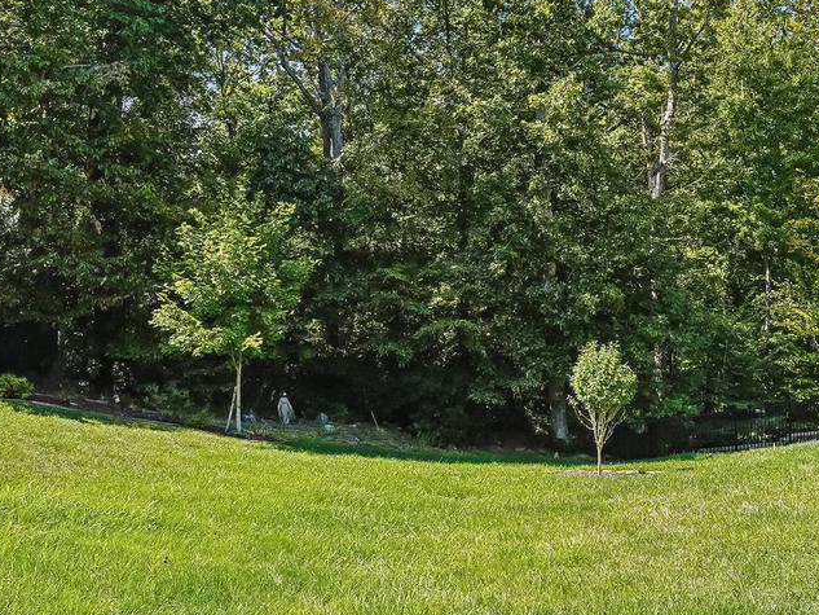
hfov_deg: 52.2
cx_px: 503
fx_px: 828
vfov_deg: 40.6
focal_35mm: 35
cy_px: 251
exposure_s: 1/200
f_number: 5
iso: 100
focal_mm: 16
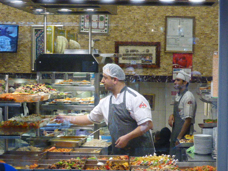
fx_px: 560
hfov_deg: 23.0
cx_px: 114
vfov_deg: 17.4
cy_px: 86
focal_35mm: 85
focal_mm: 14.2
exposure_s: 1/200
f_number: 5.1
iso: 1600
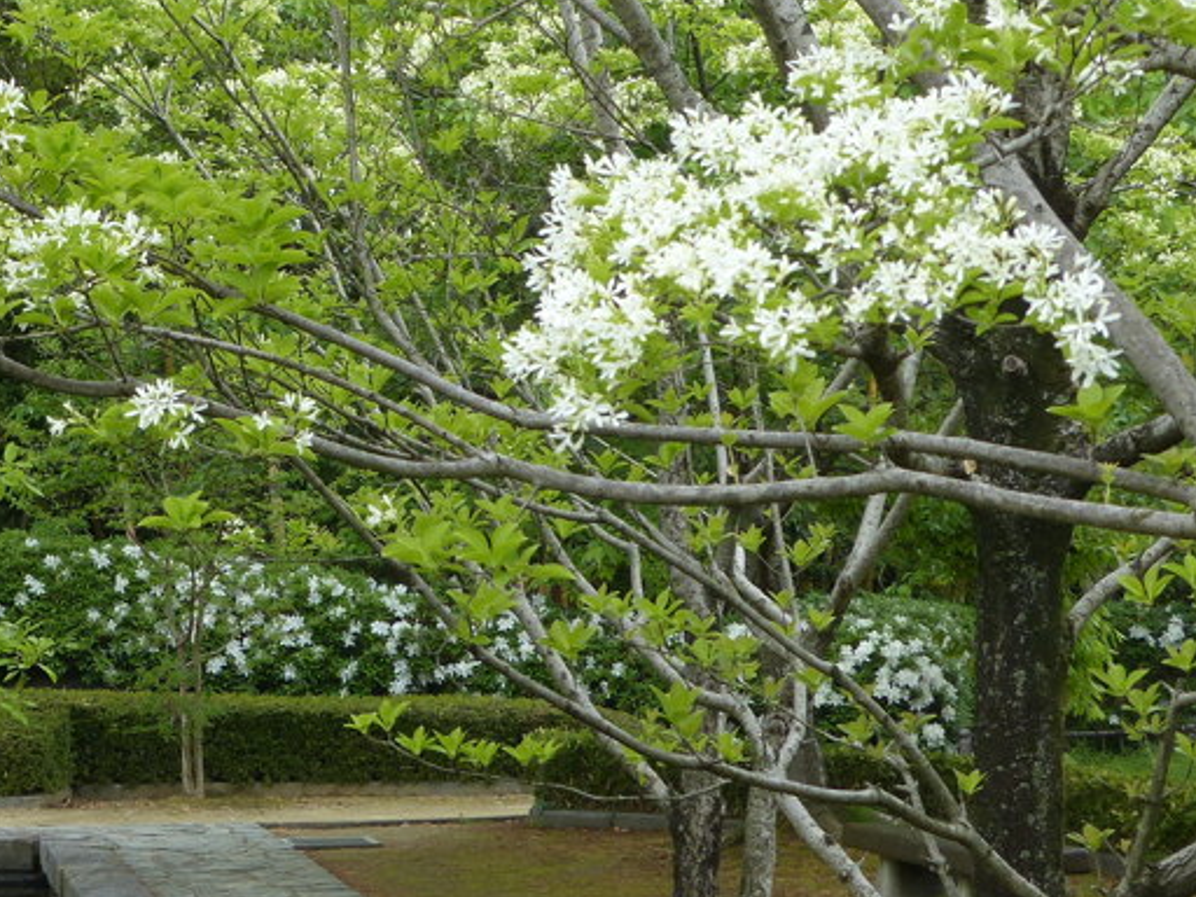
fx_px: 4215
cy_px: 192
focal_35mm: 122
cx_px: 210
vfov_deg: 12.1
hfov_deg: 16.0
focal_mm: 10.9
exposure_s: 1/250
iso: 100
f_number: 4
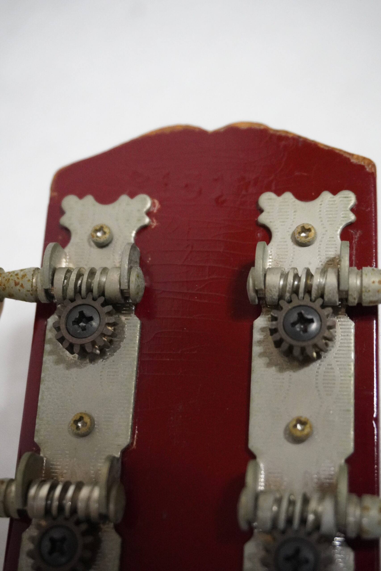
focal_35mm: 54
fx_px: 857
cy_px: 286
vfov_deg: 36.9
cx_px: 190
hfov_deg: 25.1
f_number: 5.6
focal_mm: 36
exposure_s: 1/100
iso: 6400
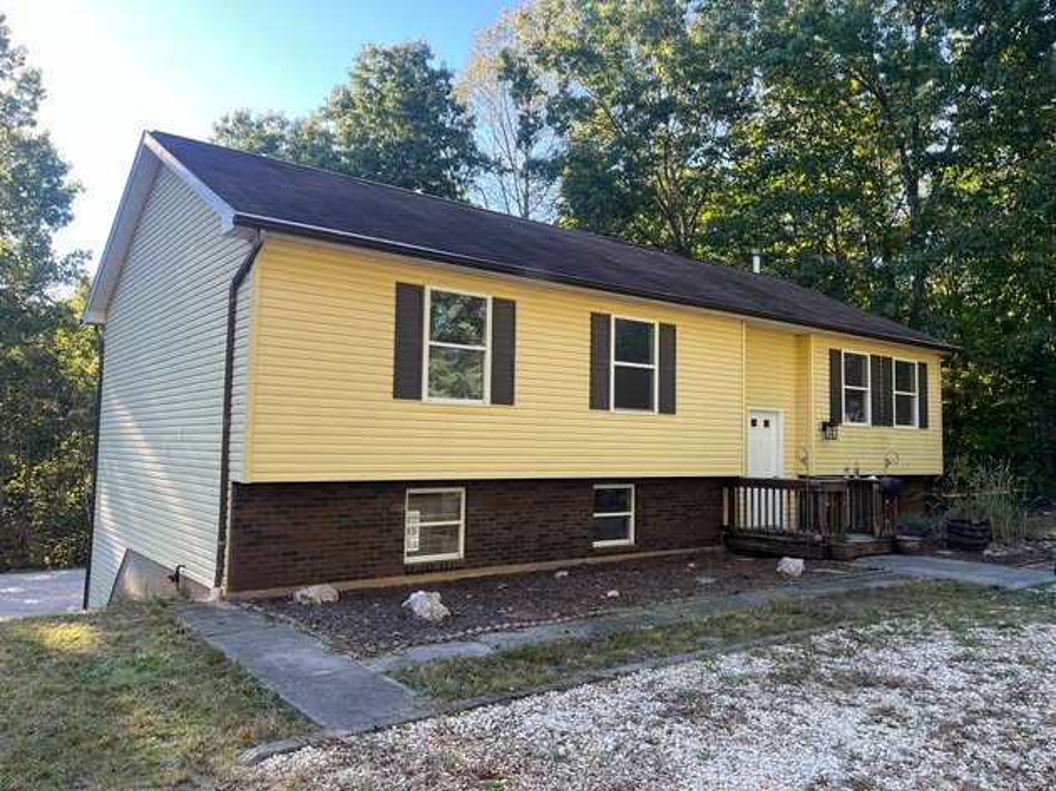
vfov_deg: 53.0
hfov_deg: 67.3
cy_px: 396
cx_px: 528
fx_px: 793
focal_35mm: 26
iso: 40
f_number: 1.6
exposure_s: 1/282
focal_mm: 5.1
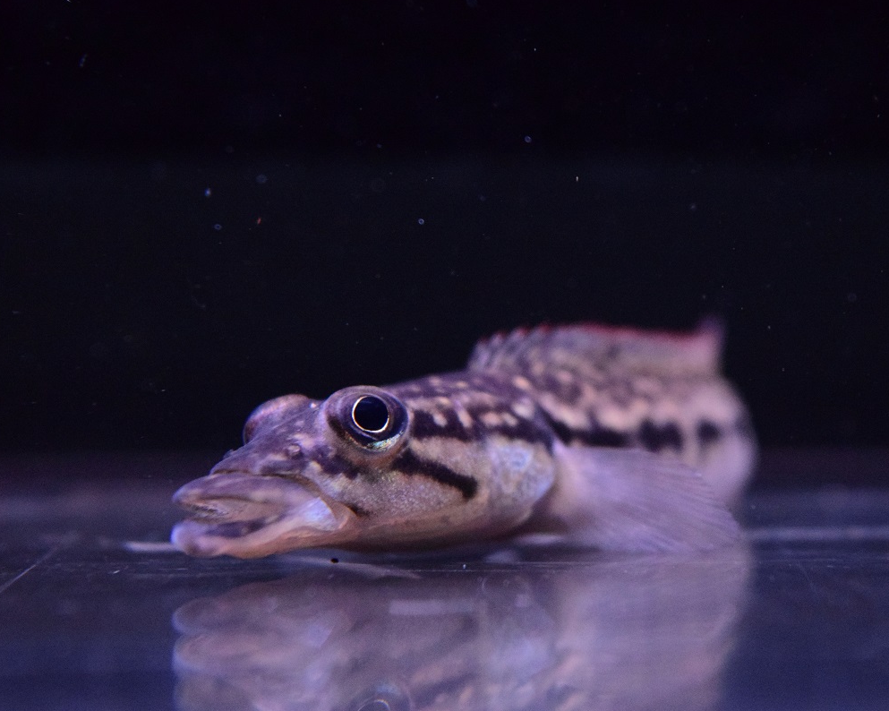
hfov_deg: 20.5
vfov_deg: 16.4
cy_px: 354
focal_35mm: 94
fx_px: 2461
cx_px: 499
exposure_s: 1/125
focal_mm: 55
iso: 6400
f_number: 8
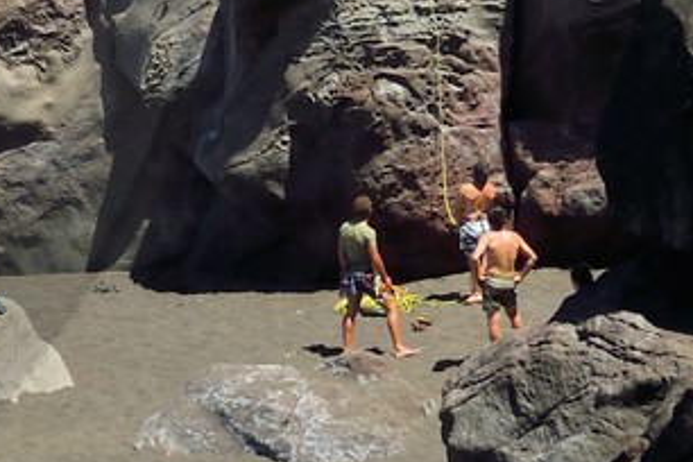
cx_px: -718
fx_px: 3619
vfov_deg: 7.2
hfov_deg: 10.1
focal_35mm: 188
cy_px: -207
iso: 200
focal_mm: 36
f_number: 14
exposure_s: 1/250
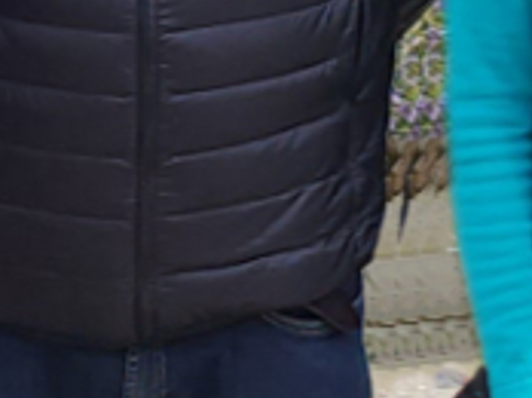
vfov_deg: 12.9
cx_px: 275
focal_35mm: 106
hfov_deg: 18.6
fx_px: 1627
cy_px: -272
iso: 12
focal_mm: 6.4
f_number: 1.8
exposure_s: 1/686
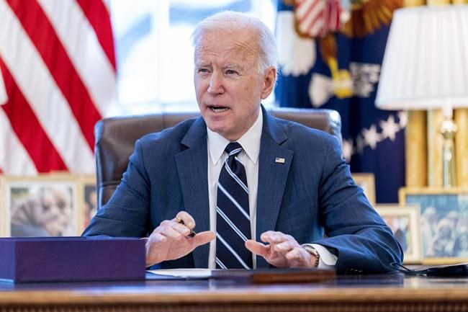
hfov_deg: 10.8
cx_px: 234
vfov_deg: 7.2
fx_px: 2482
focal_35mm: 191
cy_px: 156
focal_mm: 191
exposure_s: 1/1000
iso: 4000
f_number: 2.8
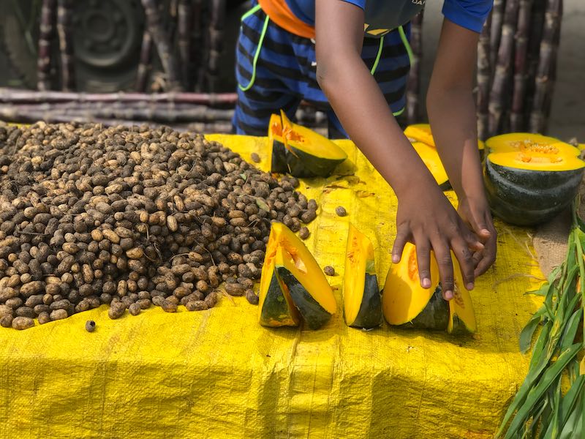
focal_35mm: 57
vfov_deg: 25.7
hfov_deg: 33.8
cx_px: 292
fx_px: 963
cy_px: 220
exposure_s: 1/977
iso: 20
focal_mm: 6.6
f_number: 2.8
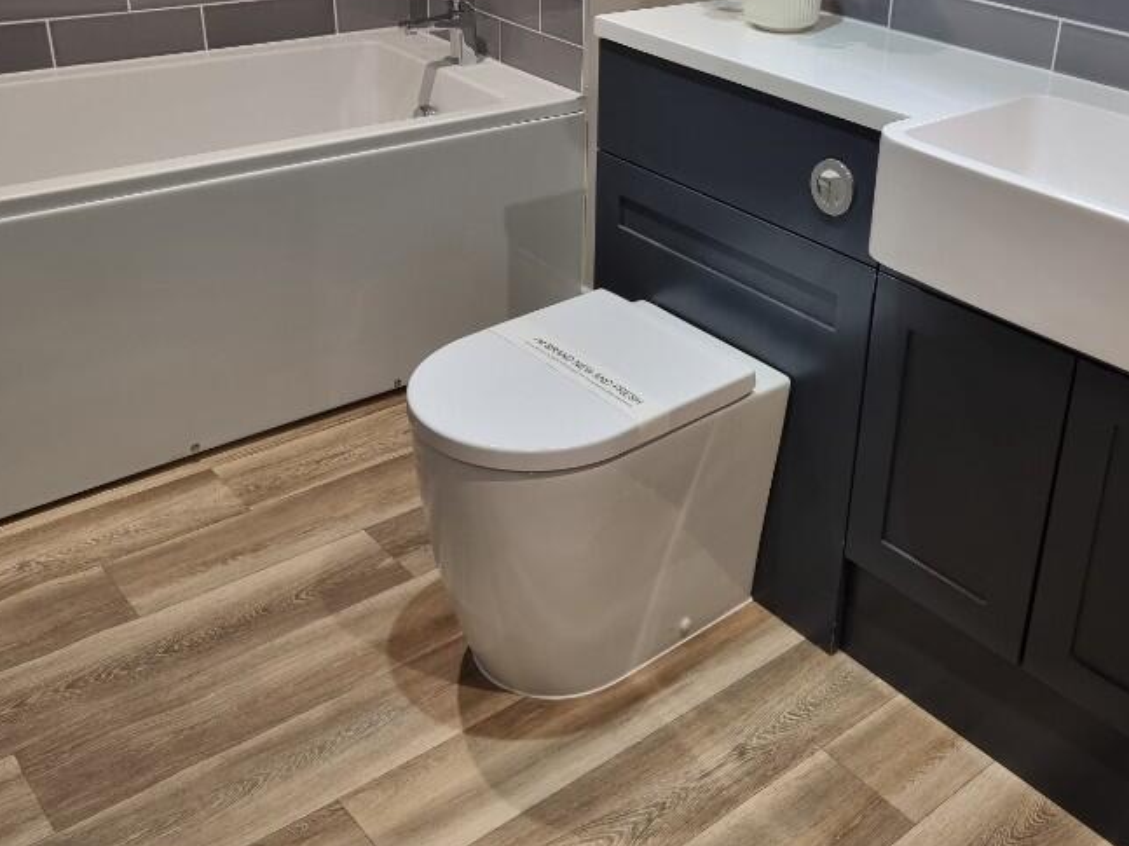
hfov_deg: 48.5
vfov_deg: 37.1
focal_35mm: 38
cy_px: 251
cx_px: 714
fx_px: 1239
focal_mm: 6.7
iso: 200
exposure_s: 1/100
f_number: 1.8
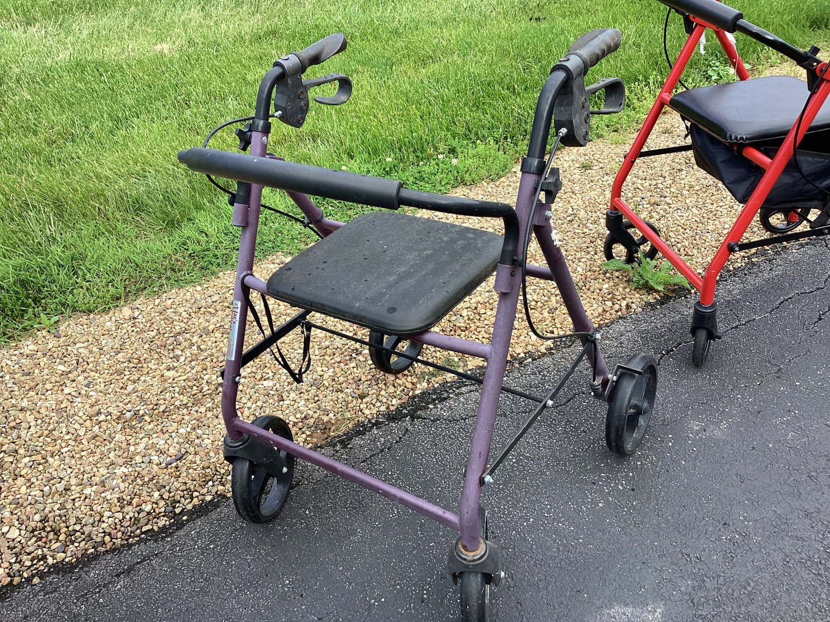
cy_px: 311
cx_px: 415
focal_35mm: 31
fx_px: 743
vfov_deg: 45.4
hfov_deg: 58.3
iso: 25
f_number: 2.4
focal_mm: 3.3
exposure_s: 1/243
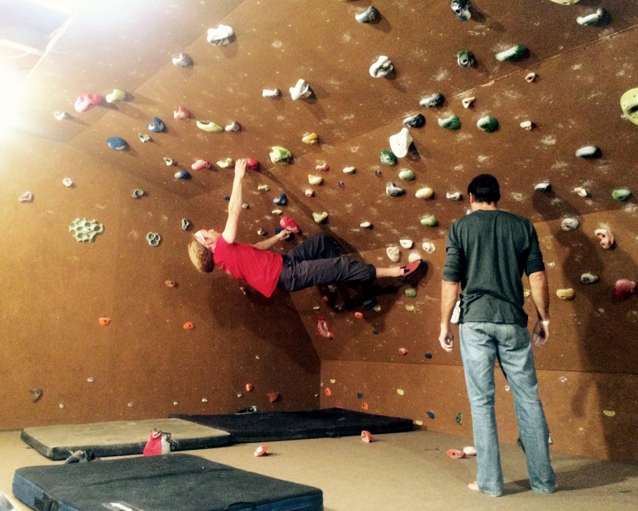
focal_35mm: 32
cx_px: 320
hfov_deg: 55.7
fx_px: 604
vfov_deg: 45.8
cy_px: 270
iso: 400
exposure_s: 1/15
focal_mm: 4.15
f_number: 2.2
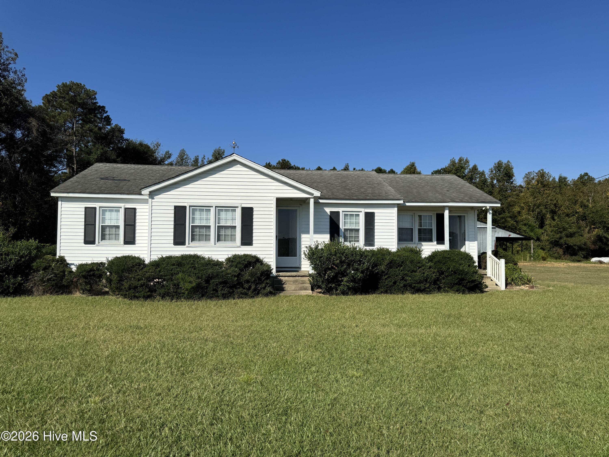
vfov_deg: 56.8
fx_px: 422
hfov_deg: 71.6
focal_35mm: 24
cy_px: 228
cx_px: 304
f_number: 1.78
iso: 80
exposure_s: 1/7092
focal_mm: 6.76
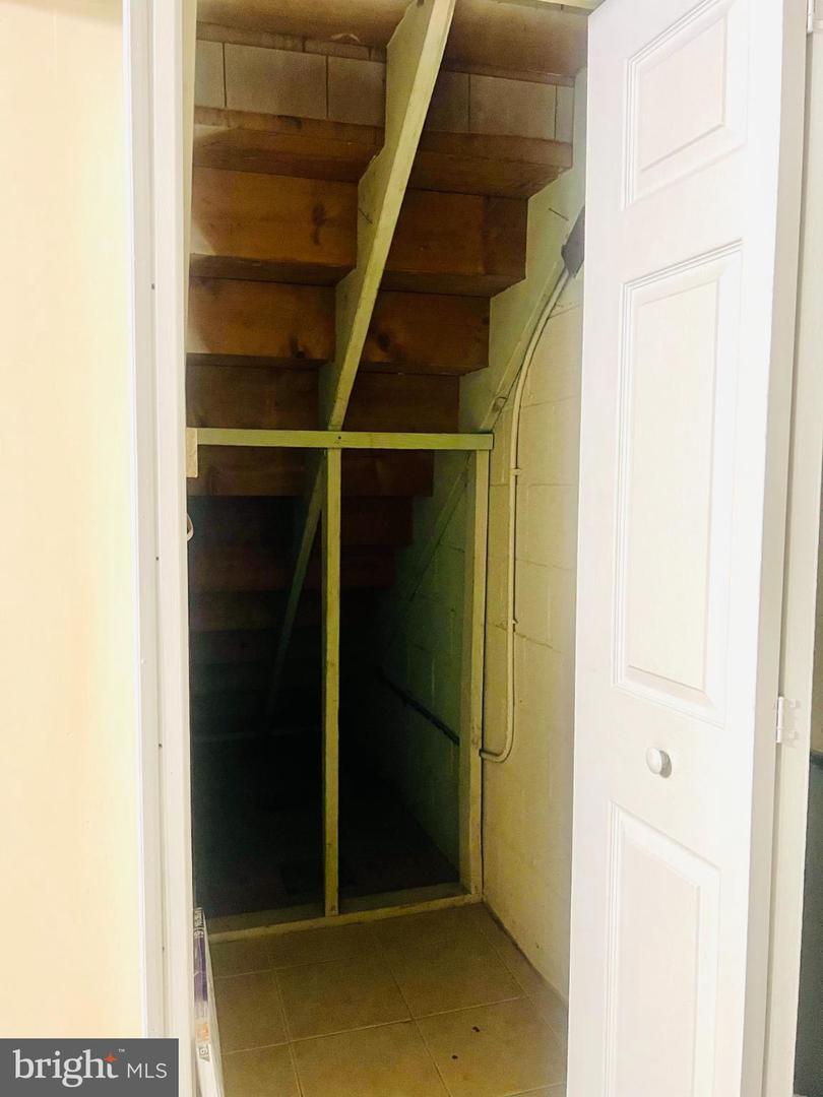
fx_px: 824
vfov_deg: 67.3
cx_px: 412
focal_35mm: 26
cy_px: 548
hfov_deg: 53.1
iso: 500
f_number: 1.5
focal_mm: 5.7
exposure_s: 1/30
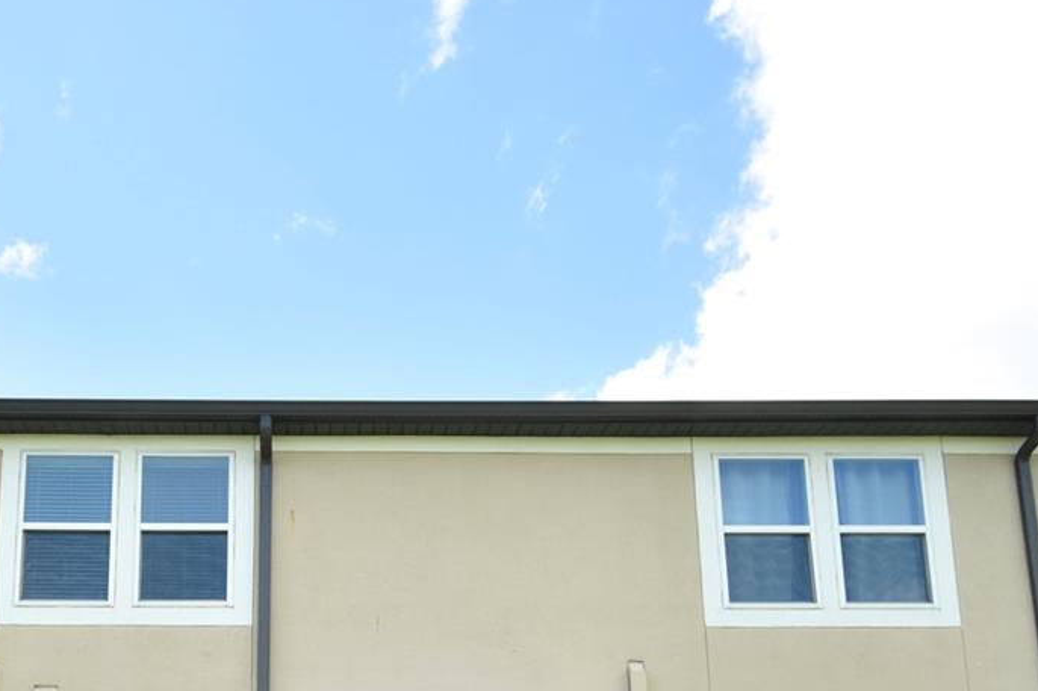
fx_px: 1009
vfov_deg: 32.8
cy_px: 773
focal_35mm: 35
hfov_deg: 53.0
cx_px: 319
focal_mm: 10
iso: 800
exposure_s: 1/3000
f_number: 3.5
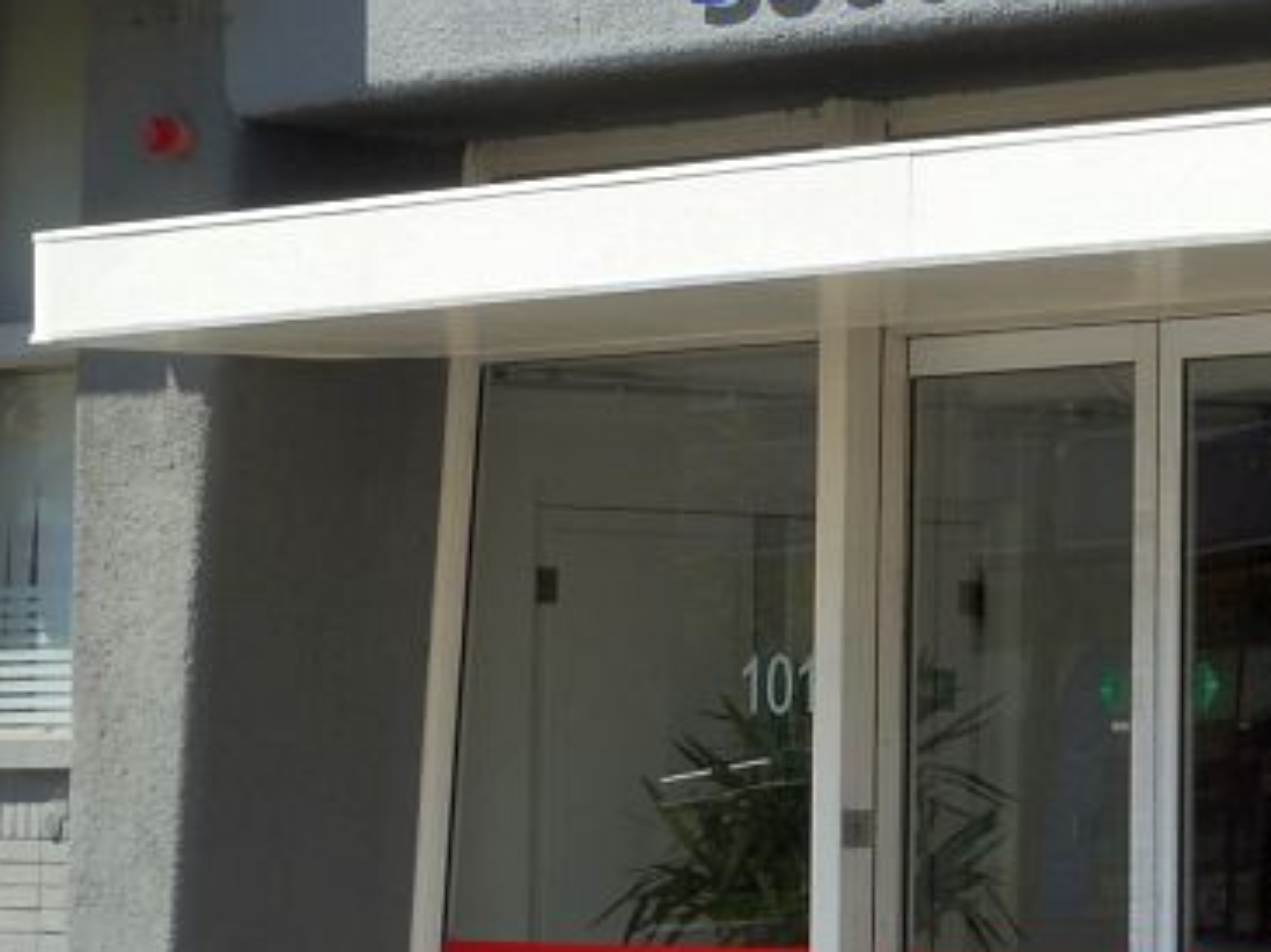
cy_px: -87
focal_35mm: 196
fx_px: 7192
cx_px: 1490
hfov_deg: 10.0
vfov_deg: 7.5
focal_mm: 12.5
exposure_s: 1/200
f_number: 6.3
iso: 100
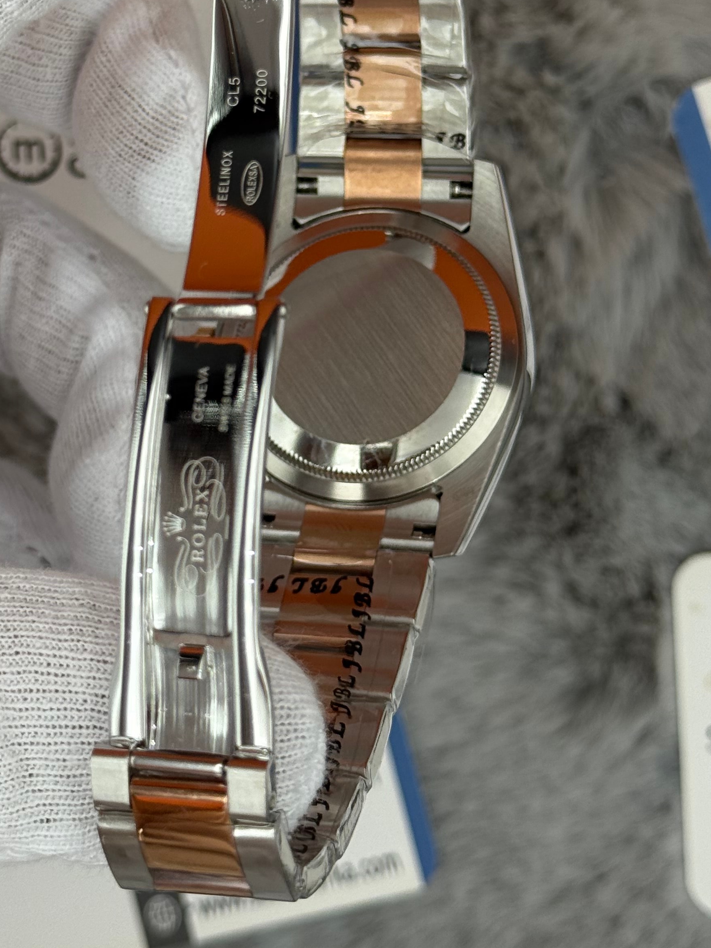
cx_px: 223
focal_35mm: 83
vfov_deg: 23.4
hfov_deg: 17.7
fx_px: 2273
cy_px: 281
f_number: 1.78
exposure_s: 1/895
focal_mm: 6.76
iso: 64
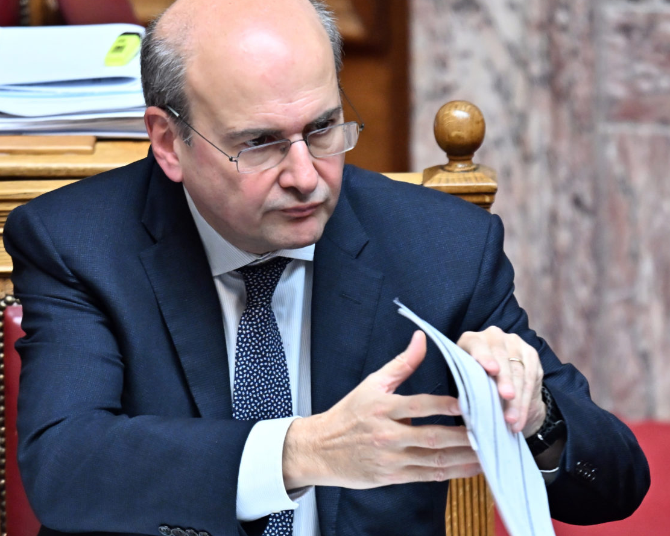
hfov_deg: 2.2
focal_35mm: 865
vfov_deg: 1.8
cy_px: 307
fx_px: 17154
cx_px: 457
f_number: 6.3
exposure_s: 1/250
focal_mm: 500
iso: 4500
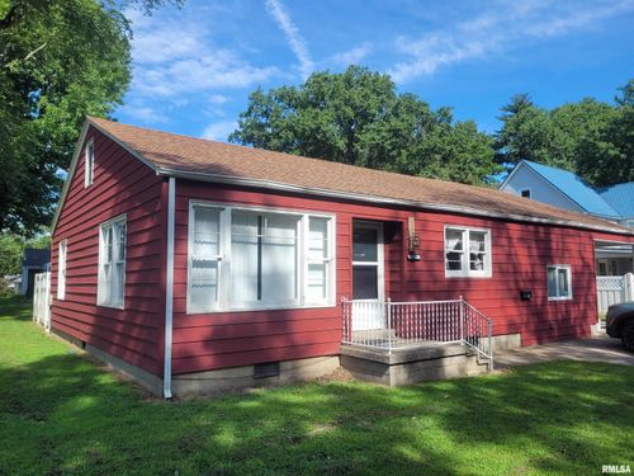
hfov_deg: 67.3
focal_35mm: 26
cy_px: 238
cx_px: 317
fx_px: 476
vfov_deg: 53.1
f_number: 1.8
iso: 40
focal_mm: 5.4
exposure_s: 1/1358
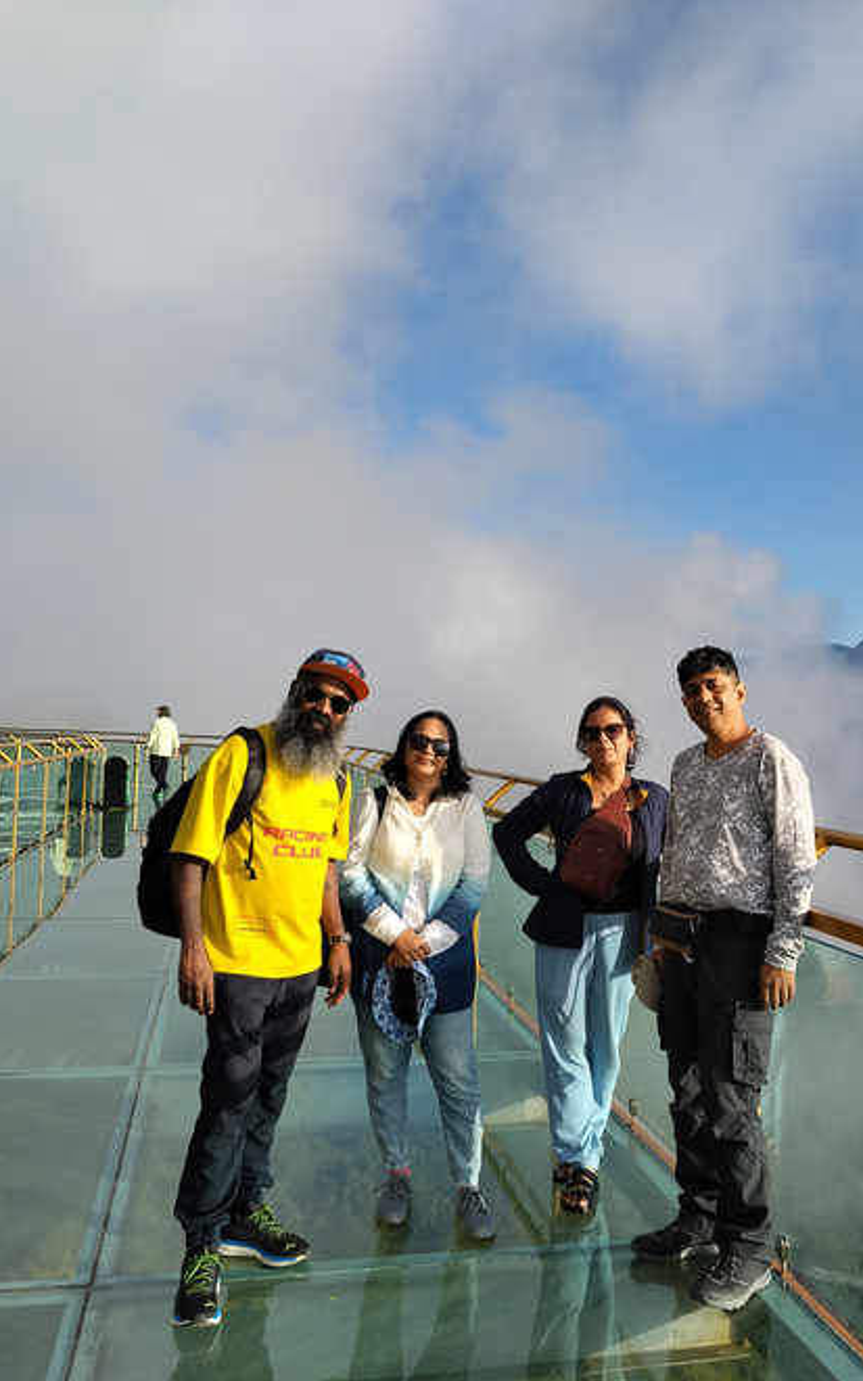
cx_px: 502
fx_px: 1167
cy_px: 693
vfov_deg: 61.2
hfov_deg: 40.5
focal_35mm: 31
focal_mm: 4.22
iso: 50
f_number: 1.8
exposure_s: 1/1042
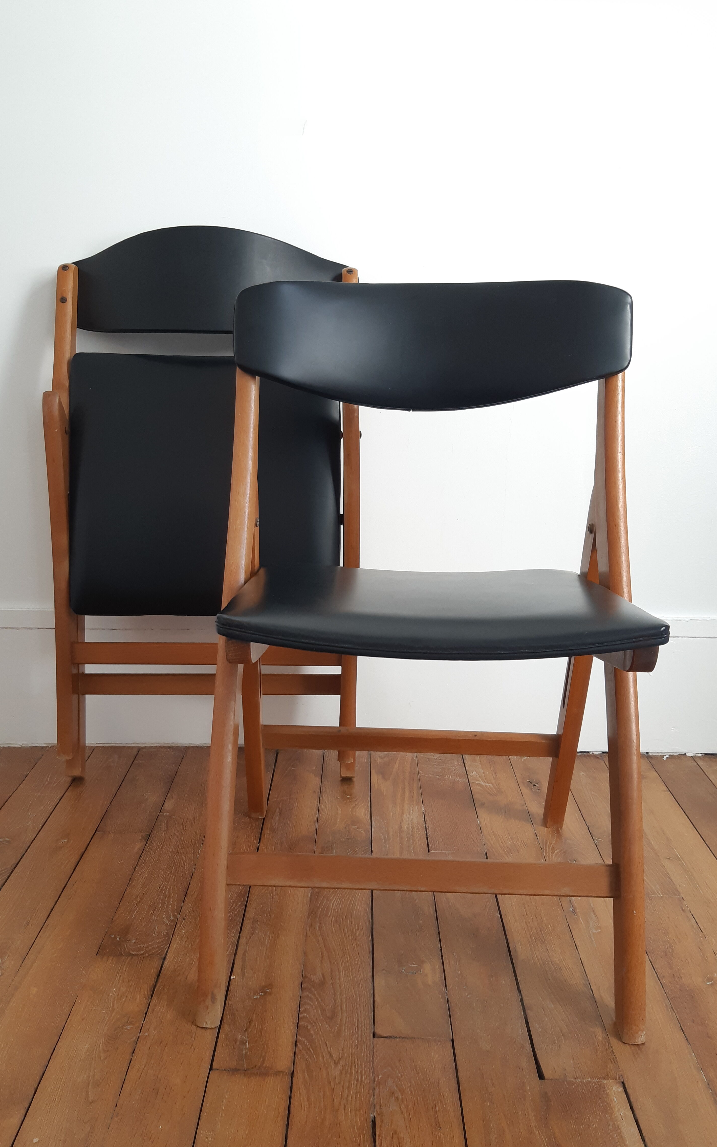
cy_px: 565
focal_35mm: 28
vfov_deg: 66.5
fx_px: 875
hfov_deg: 44.5
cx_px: 335
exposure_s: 1/60
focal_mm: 3.93
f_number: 1.7
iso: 80
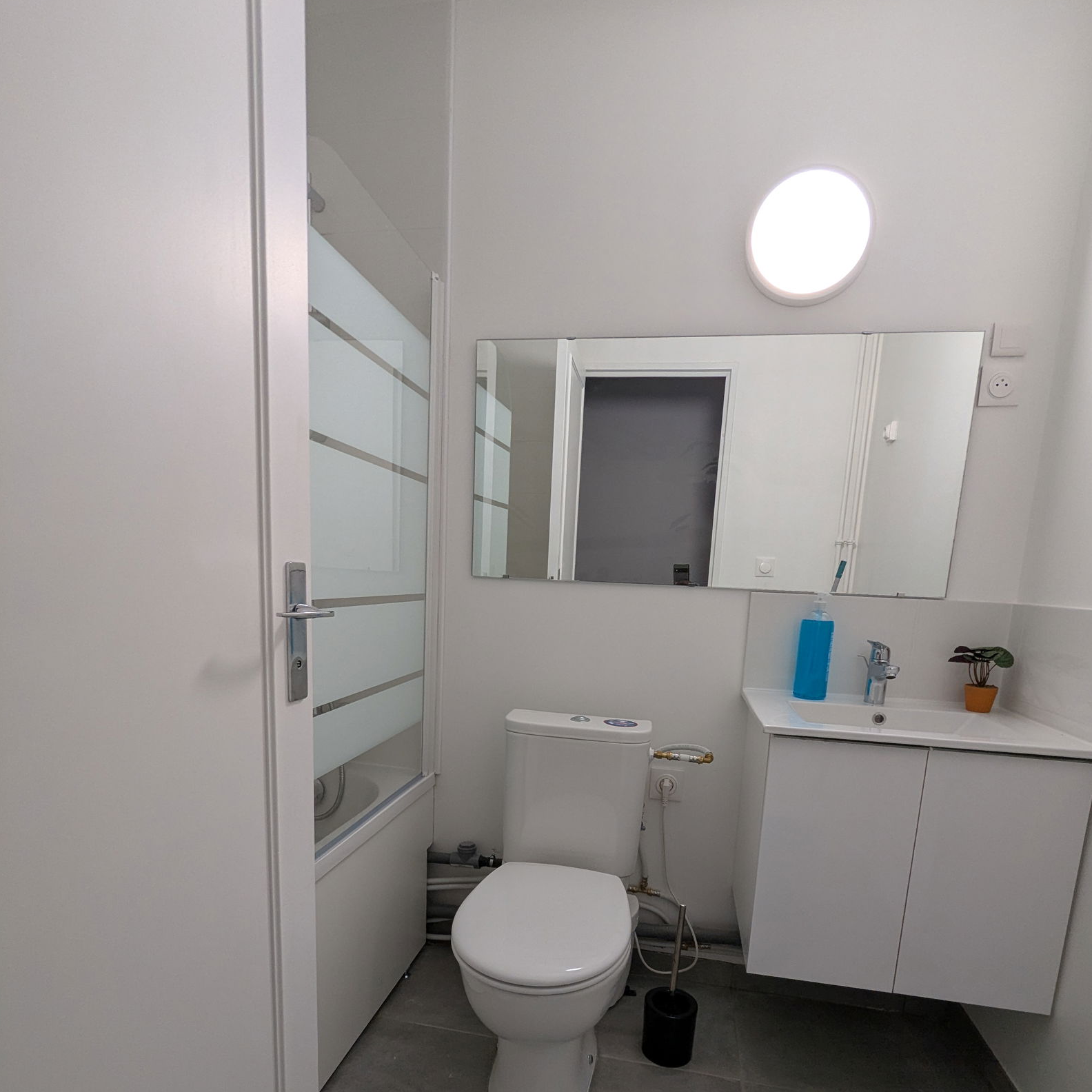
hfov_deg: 77.7
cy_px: 695
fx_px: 678
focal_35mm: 19
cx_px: 548
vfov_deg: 76.1
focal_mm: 2.35
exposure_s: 1/50
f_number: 2.2
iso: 67
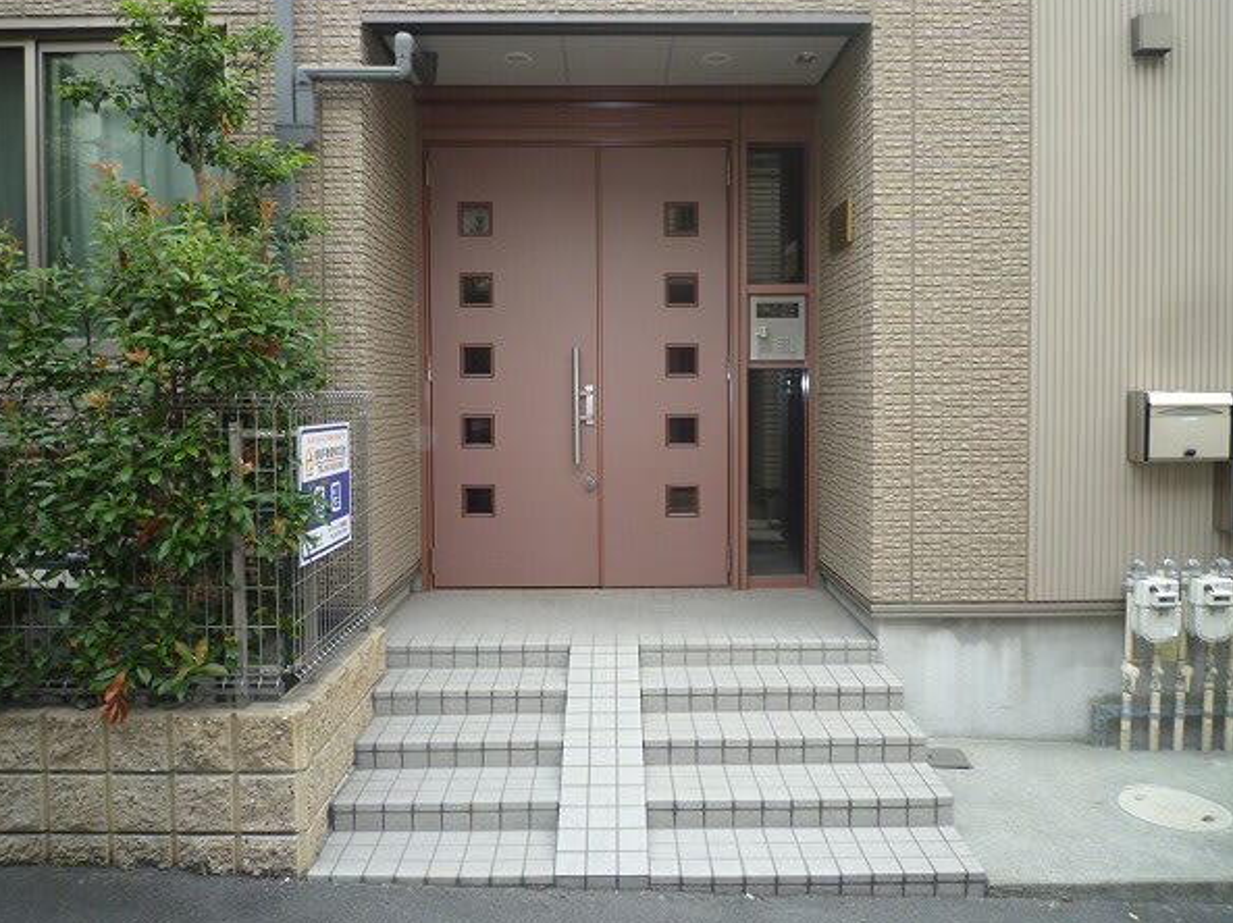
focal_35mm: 27
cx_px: 622
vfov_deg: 51.3
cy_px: 434
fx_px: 961
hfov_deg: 65.4
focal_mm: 4.4
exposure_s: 1/200
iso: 100
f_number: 2.8
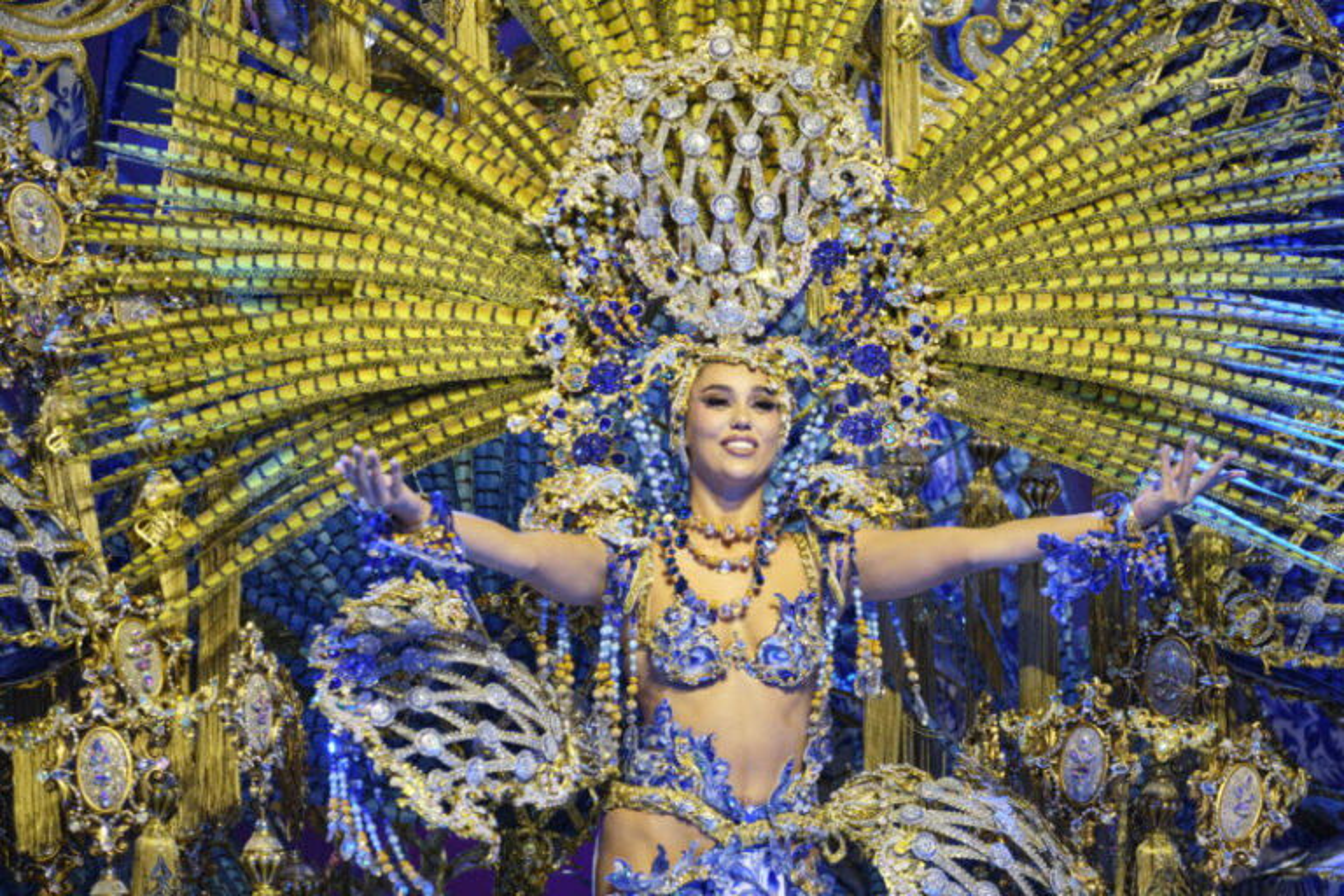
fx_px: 7839
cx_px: 672
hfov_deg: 9.8
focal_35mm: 210
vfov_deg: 6.5
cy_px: 448
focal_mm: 140
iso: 1250
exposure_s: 1/640
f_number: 2.8
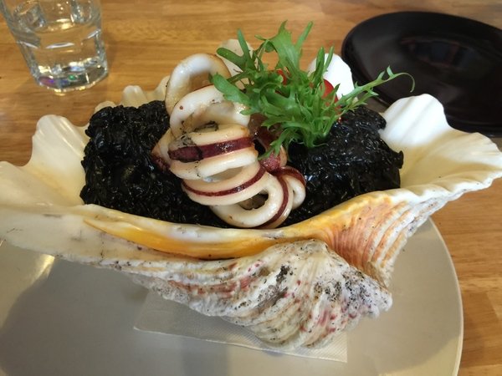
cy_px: 188
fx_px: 421
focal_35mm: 29
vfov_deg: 48.2
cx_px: 251
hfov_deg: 61.7
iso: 100
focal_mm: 4.15
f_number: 2.2
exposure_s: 1/15
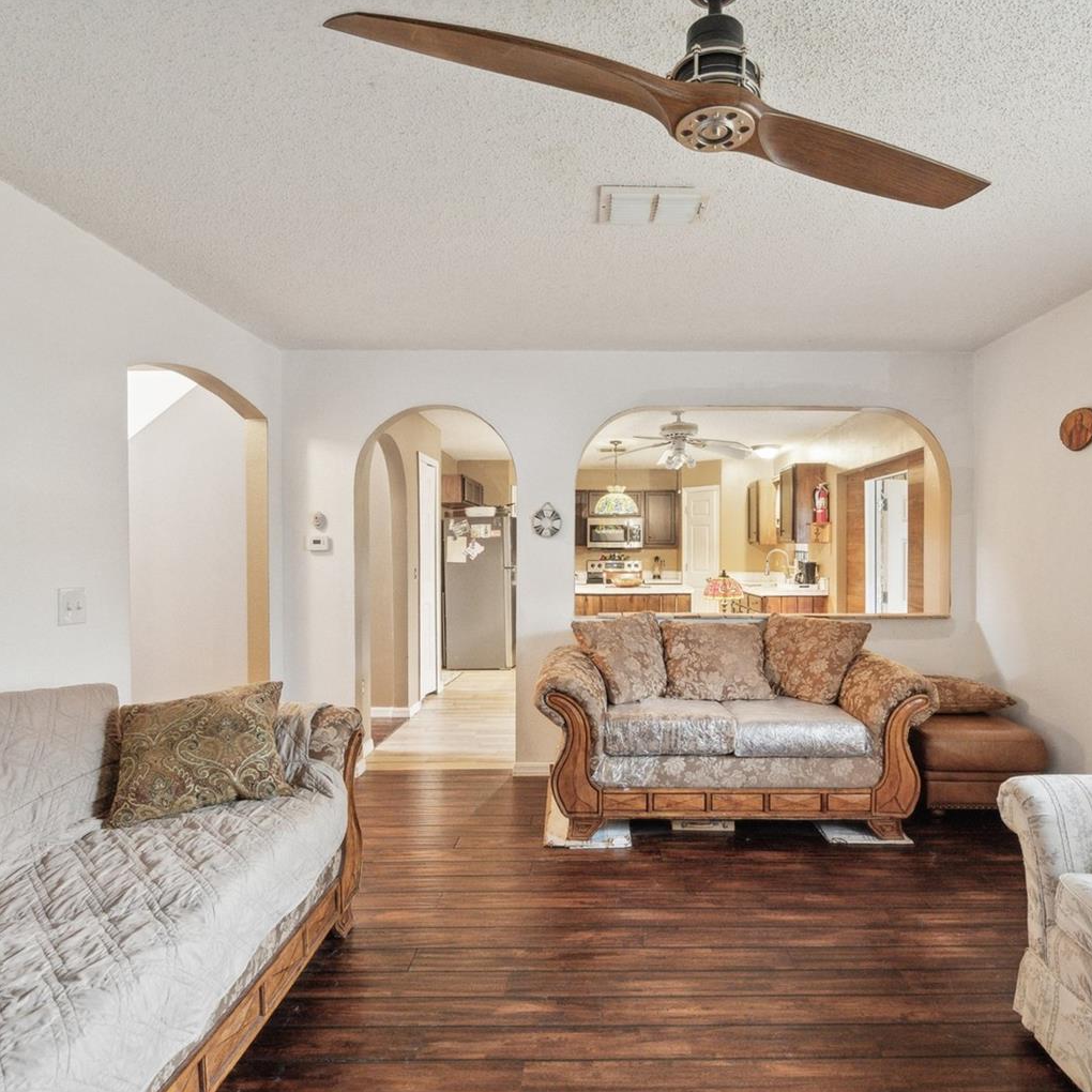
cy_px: 550
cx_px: 616
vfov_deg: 74.8
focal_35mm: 20
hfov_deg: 74.5
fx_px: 714
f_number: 6.3
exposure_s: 1/25
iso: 5000
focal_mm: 15
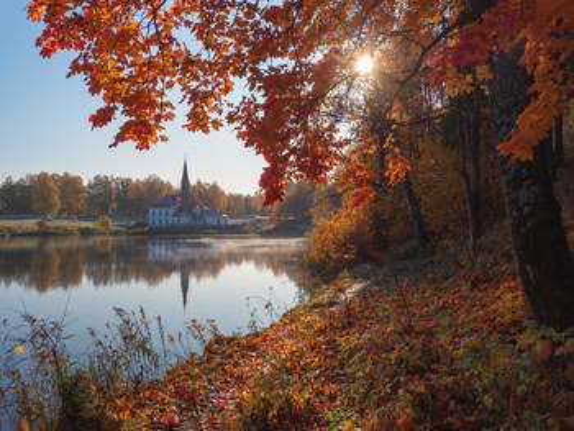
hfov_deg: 59.9
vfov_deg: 46.8
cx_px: 287
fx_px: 498
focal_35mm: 30
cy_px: 216
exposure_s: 1/250
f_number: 8
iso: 64
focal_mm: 15
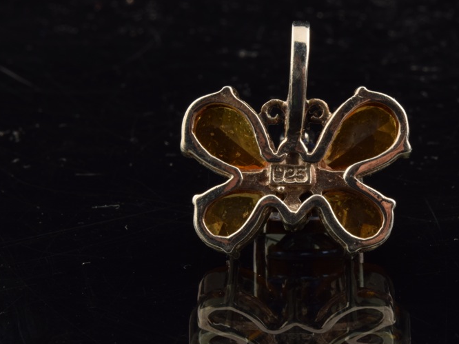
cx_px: 283
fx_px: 1723
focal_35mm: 130
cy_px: 173
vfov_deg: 11.4
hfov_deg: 15.2
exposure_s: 1/125
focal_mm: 60
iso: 100
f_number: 25
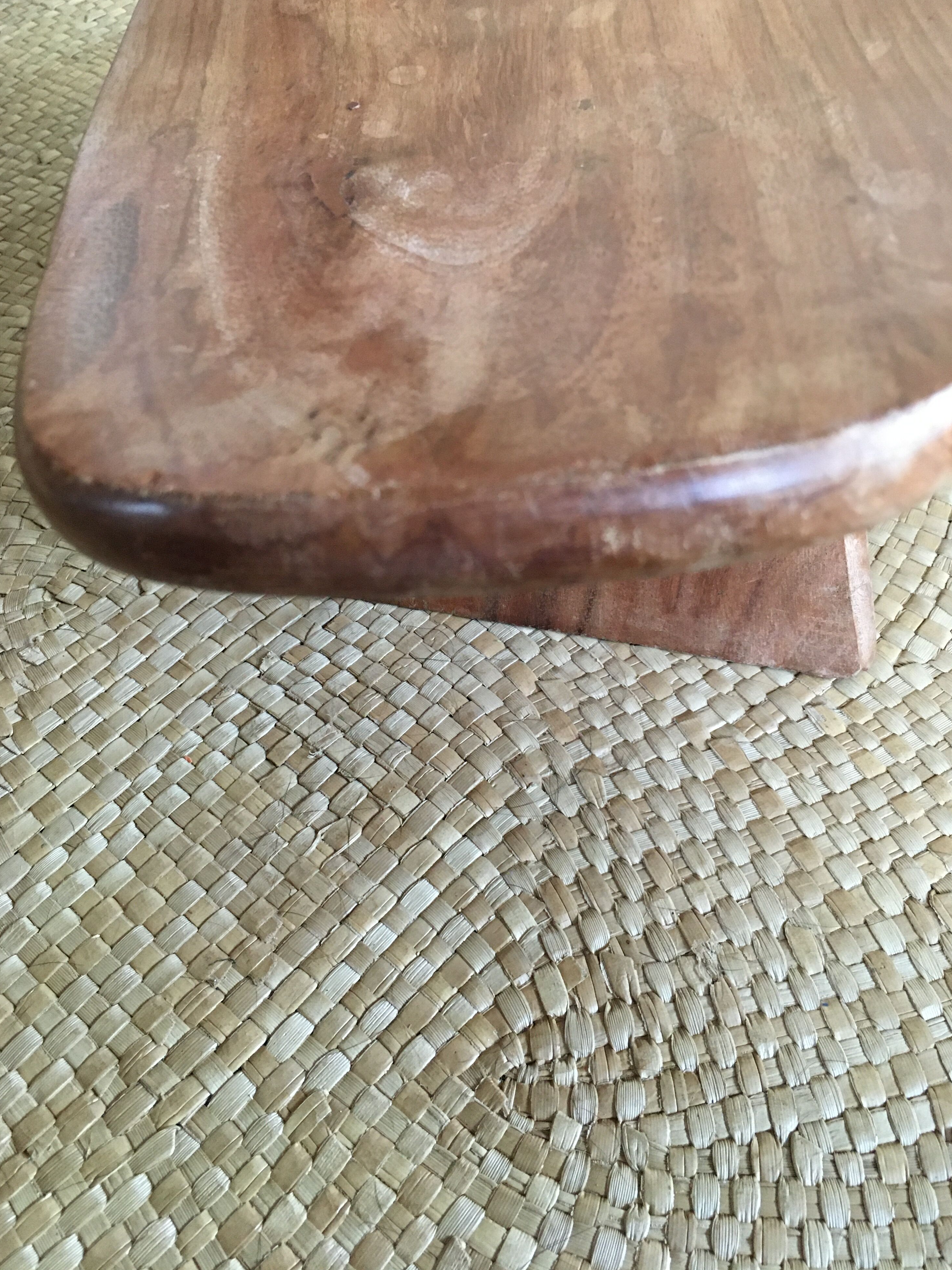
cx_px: 463
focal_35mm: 30
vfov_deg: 60.0
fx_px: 1100
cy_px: 615
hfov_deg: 46.8
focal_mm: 4.15
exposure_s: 1/20
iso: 200
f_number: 2.2
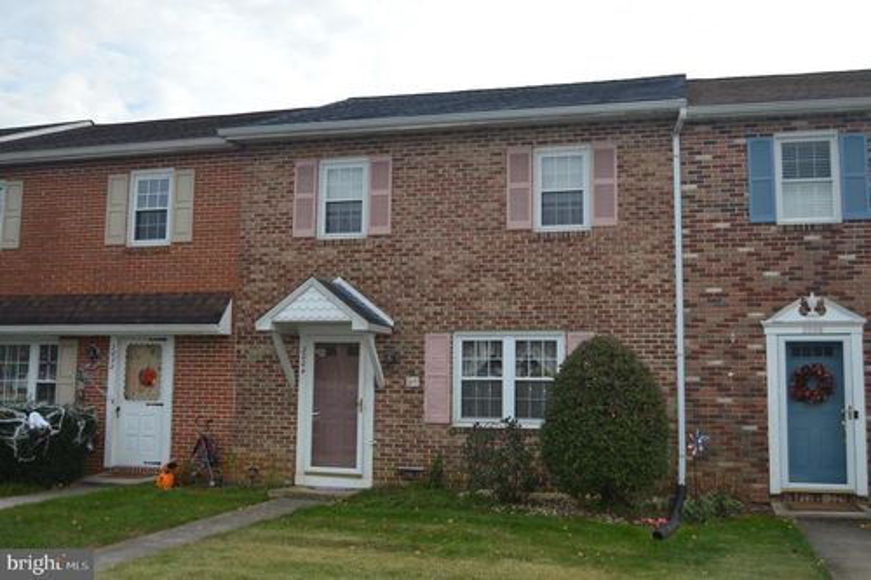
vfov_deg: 36.8
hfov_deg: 53.1
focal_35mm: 36
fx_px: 871
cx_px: 436
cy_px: 290
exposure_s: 1/200
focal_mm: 24
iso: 100
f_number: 4.5
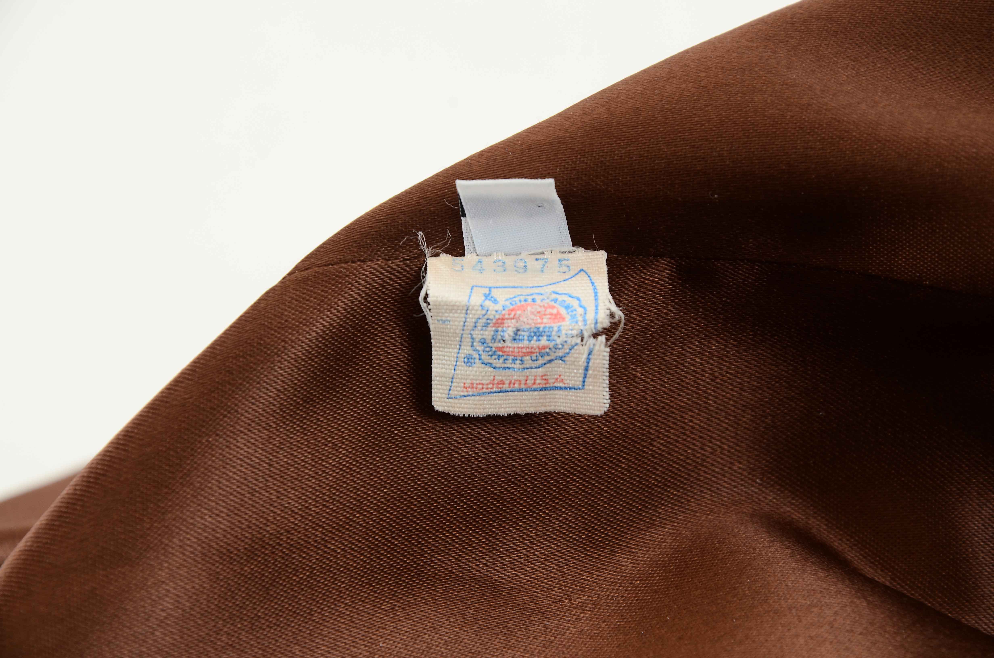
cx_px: 497
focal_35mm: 158
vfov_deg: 8.7
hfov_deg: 13.1
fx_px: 4340
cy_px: 329
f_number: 8
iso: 160
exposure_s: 1/80
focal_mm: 105
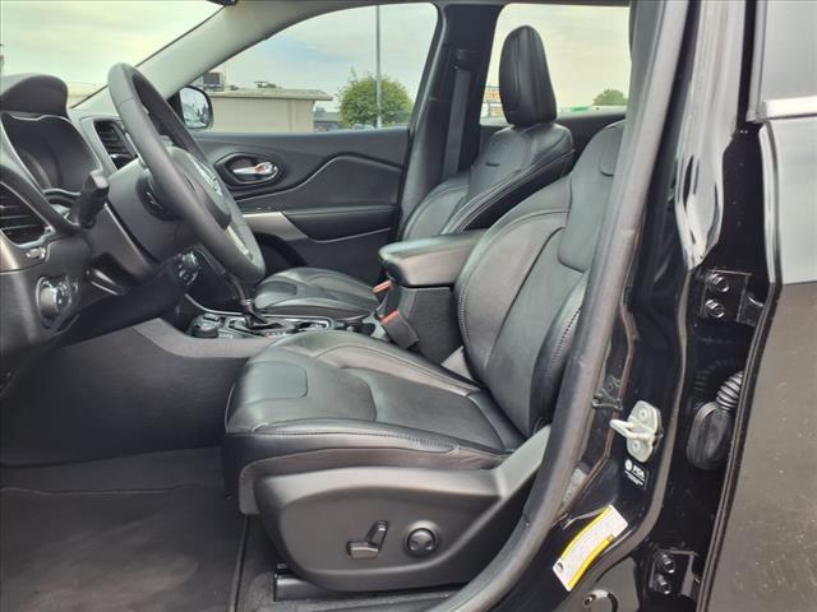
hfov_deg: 65.3
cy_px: 306
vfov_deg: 51.4
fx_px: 637
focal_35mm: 27
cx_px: 408
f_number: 1.9
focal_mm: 3.58
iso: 40
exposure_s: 1/149
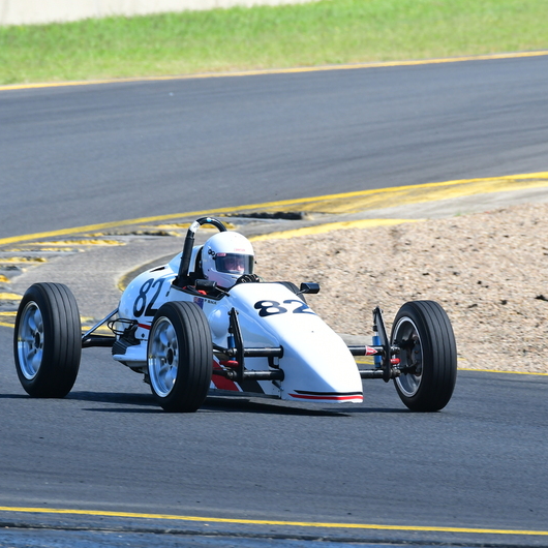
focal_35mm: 769
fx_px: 13773
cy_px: 275
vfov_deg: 2.3
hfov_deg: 2.3
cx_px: 270
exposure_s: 1/640
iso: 500
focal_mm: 400
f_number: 9
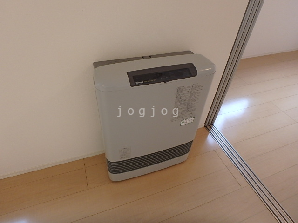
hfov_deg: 79.0
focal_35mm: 21
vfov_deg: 63.4
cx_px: 149
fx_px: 181
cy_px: 112
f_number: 3.5
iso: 250
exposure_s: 1/30
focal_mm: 3.7
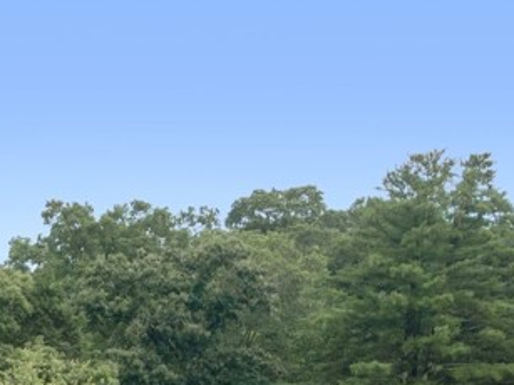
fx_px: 1187
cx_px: -119
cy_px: 604
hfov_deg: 22.3
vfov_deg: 16.5
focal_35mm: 80
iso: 100
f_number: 2.8
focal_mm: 4.5
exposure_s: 1/160
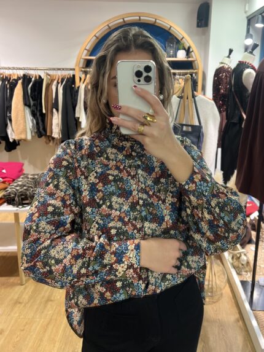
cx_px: 132
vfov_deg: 67.3
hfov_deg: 53.1
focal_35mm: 26
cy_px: 176
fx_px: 264
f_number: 1.5
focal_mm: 5.7
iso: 125
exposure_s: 1/100
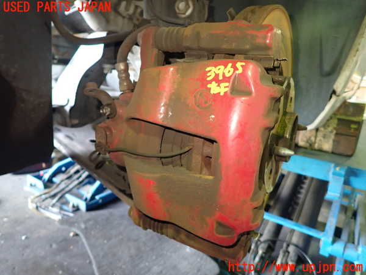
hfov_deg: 69.4
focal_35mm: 25
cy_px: 138
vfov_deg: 54.9
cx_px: 183
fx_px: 264
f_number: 2
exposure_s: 1/30
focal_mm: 4.5
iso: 500
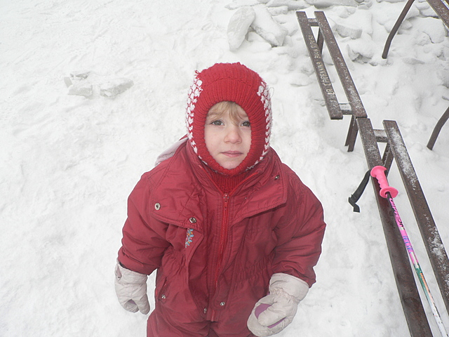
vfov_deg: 39.7
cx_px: 224
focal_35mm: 36
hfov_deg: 51.4
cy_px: 168
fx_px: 467
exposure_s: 1/500
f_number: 2.8
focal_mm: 6
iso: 80
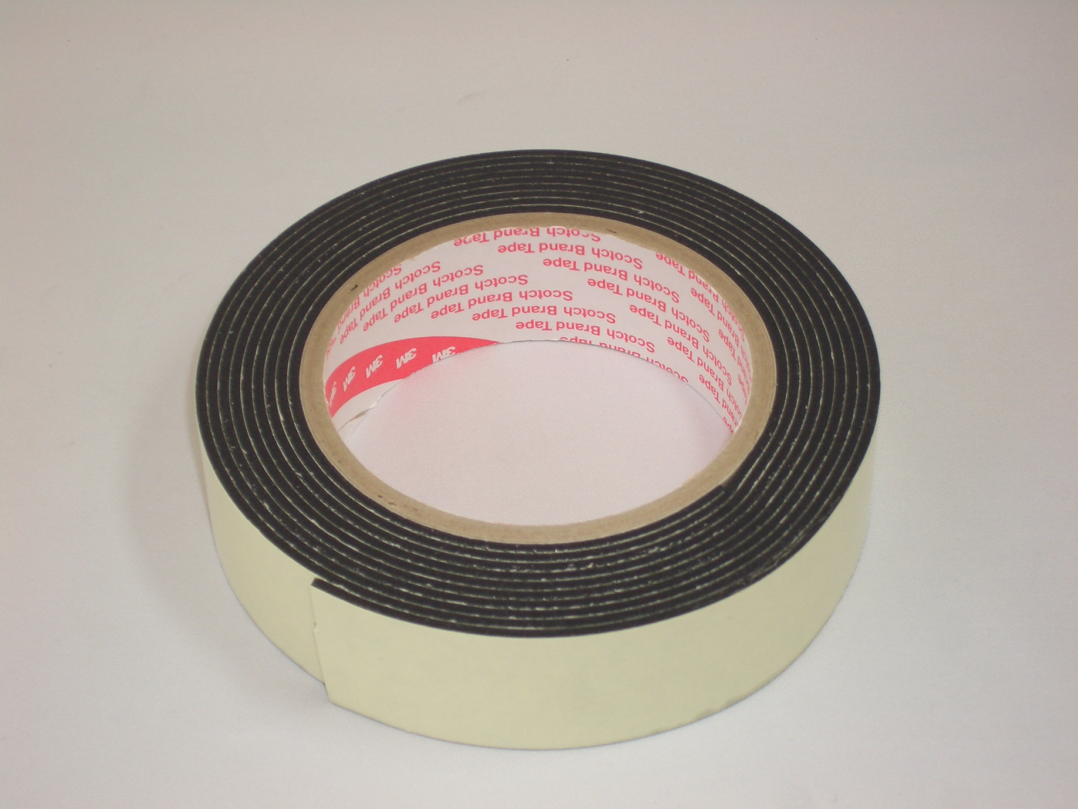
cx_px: 539
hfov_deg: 22.3
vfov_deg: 16.8
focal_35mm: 88
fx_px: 2740
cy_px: 404
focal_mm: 14.6
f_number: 4.4
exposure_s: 1/80
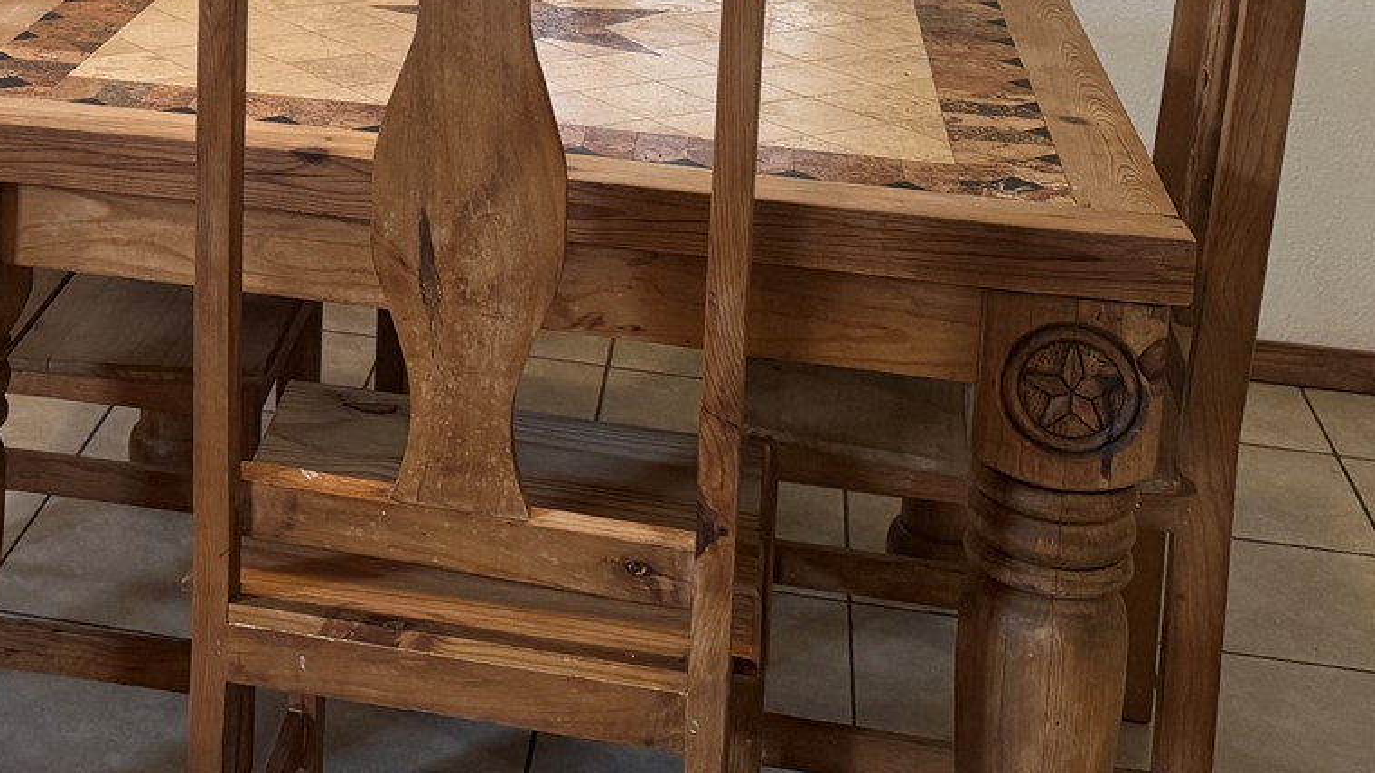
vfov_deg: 17.1
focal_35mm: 66
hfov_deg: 30.6
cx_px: 161
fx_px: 2406
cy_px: -253
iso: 250
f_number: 1.78
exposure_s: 1/60
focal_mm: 6.76
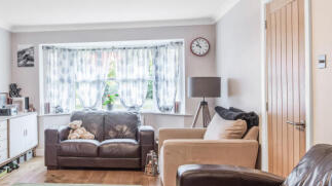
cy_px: 85
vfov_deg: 34.5
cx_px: 93
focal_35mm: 34
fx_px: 299
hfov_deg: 55.9
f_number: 9
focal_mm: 16
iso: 200
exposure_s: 1/6
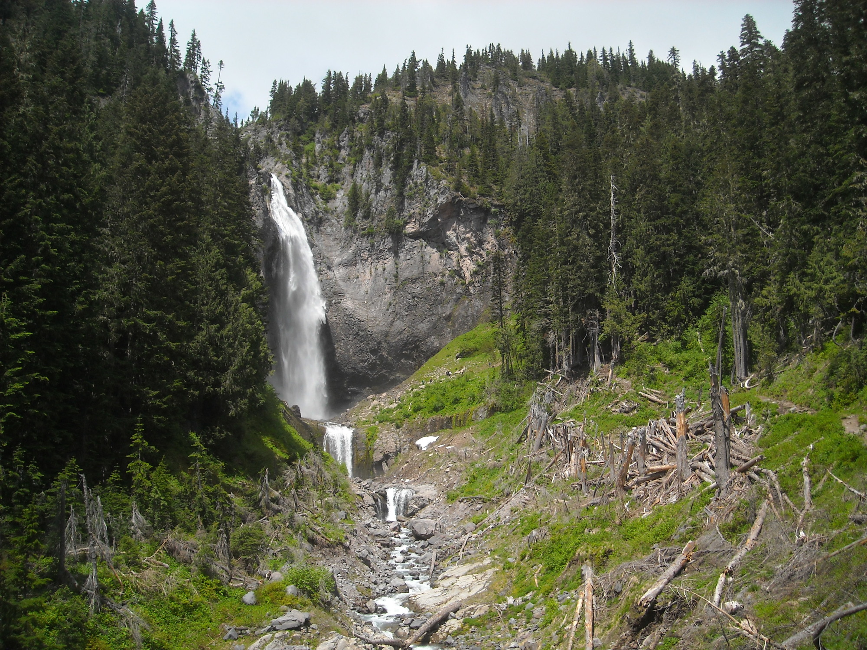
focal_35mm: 35
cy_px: 325
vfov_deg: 40.7
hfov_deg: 52.6
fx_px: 877
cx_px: 434
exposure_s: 1/260
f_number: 5.6
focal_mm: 5.7
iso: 64
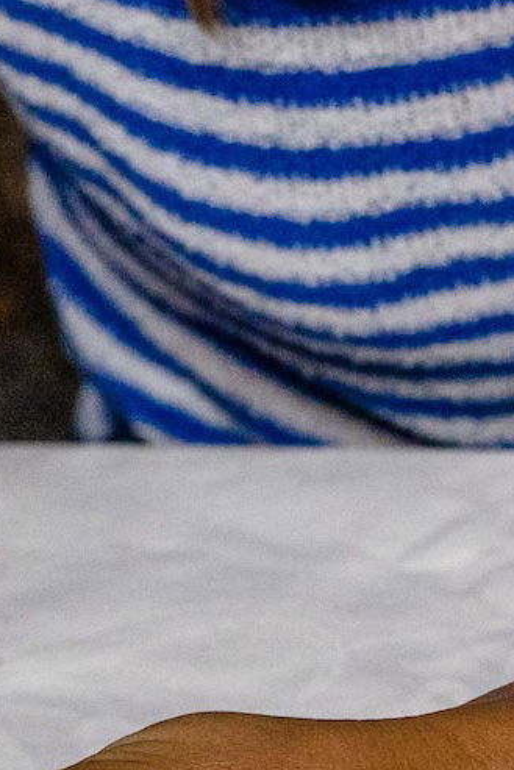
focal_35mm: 213
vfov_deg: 9.5
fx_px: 4558
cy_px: 940
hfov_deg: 6.3
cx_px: -422
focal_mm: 35
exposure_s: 1/160
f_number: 4
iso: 1600
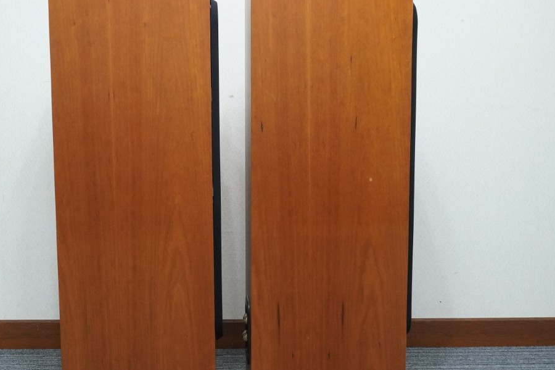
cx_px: 233
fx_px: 678
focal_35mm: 44
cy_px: 181
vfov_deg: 30.5
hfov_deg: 44.4
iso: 3200
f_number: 5.6
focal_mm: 22
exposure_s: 1/50
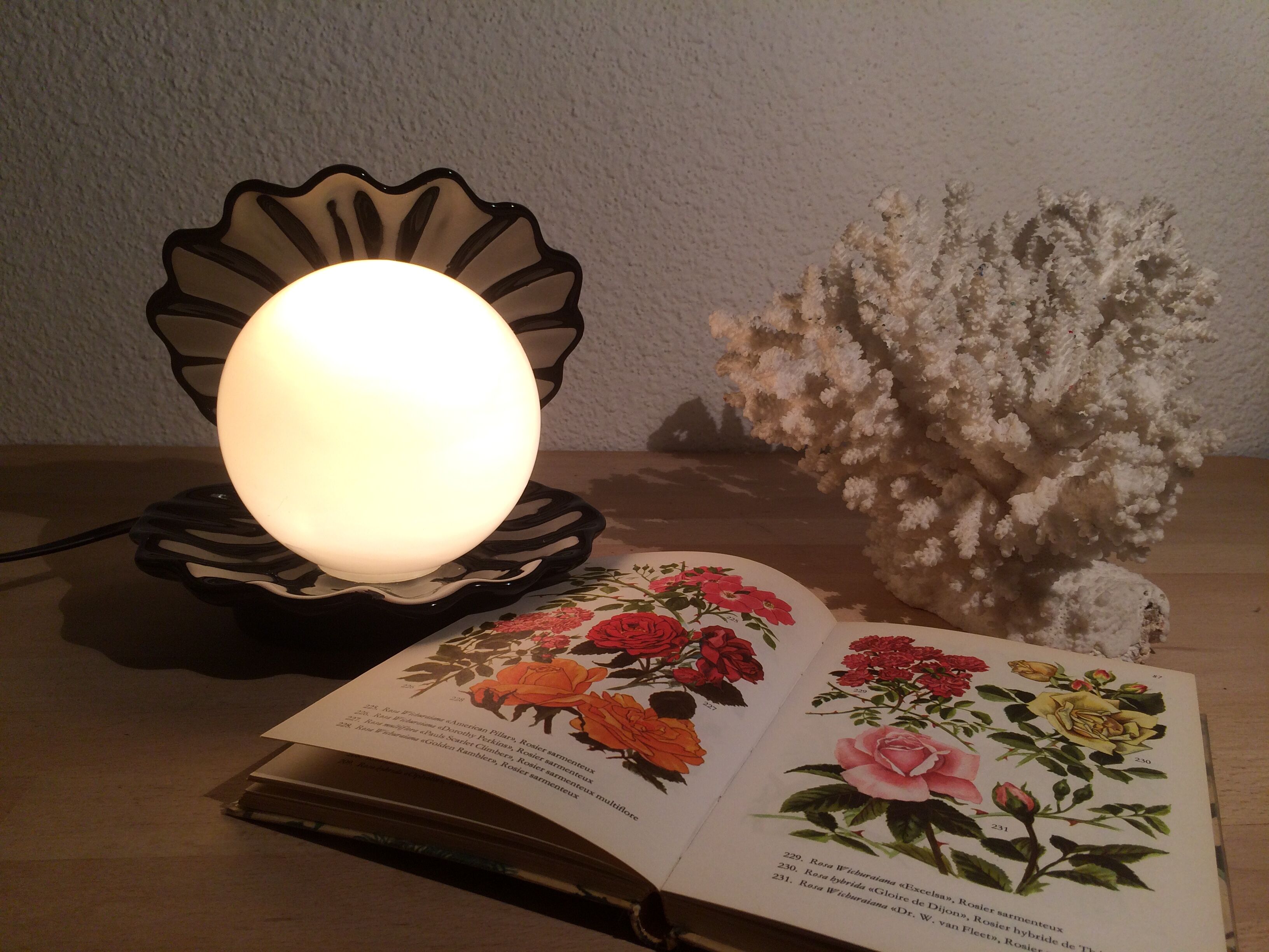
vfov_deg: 48.2
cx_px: 634
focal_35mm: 29
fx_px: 1063
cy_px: 476
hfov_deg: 61.7
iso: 50
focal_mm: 4.15
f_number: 2.2
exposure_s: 1/50
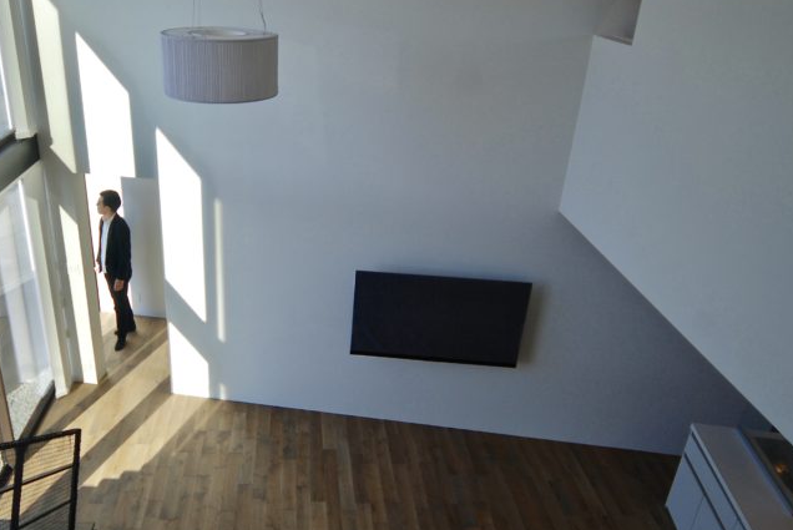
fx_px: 639
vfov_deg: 45.0
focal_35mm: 29
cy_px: 272
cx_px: 303
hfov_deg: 62.8
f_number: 6.3
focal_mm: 12
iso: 100
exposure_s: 1/160
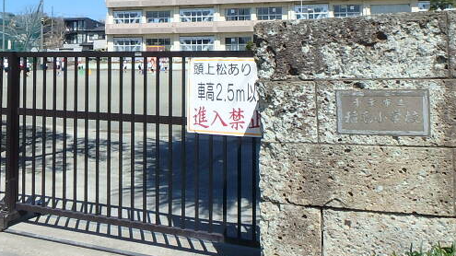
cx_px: 191
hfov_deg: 46.2
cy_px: 53
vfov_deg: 26.6
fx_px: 532
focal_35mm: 44
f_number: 6
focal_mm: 3.7
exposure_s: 1/500
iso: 125
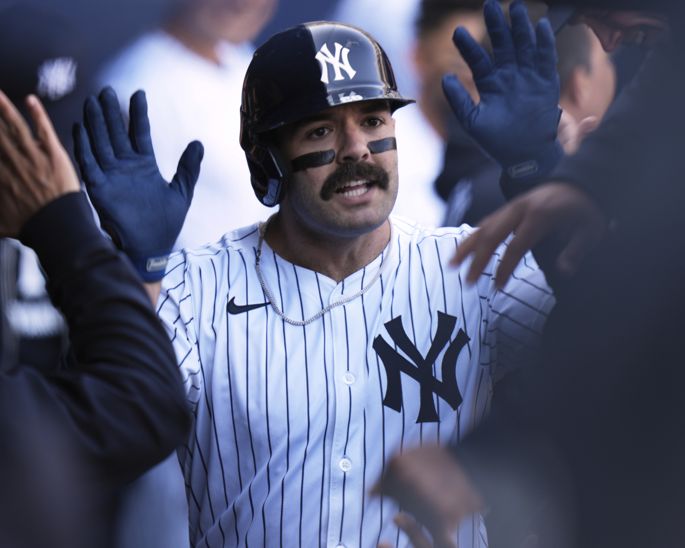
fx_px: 9447
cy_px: 273
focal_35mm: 466
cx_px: 269
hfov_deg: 4.2
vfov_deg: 3.3
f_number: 2.8
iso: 200
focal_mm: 400
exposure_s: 1/200
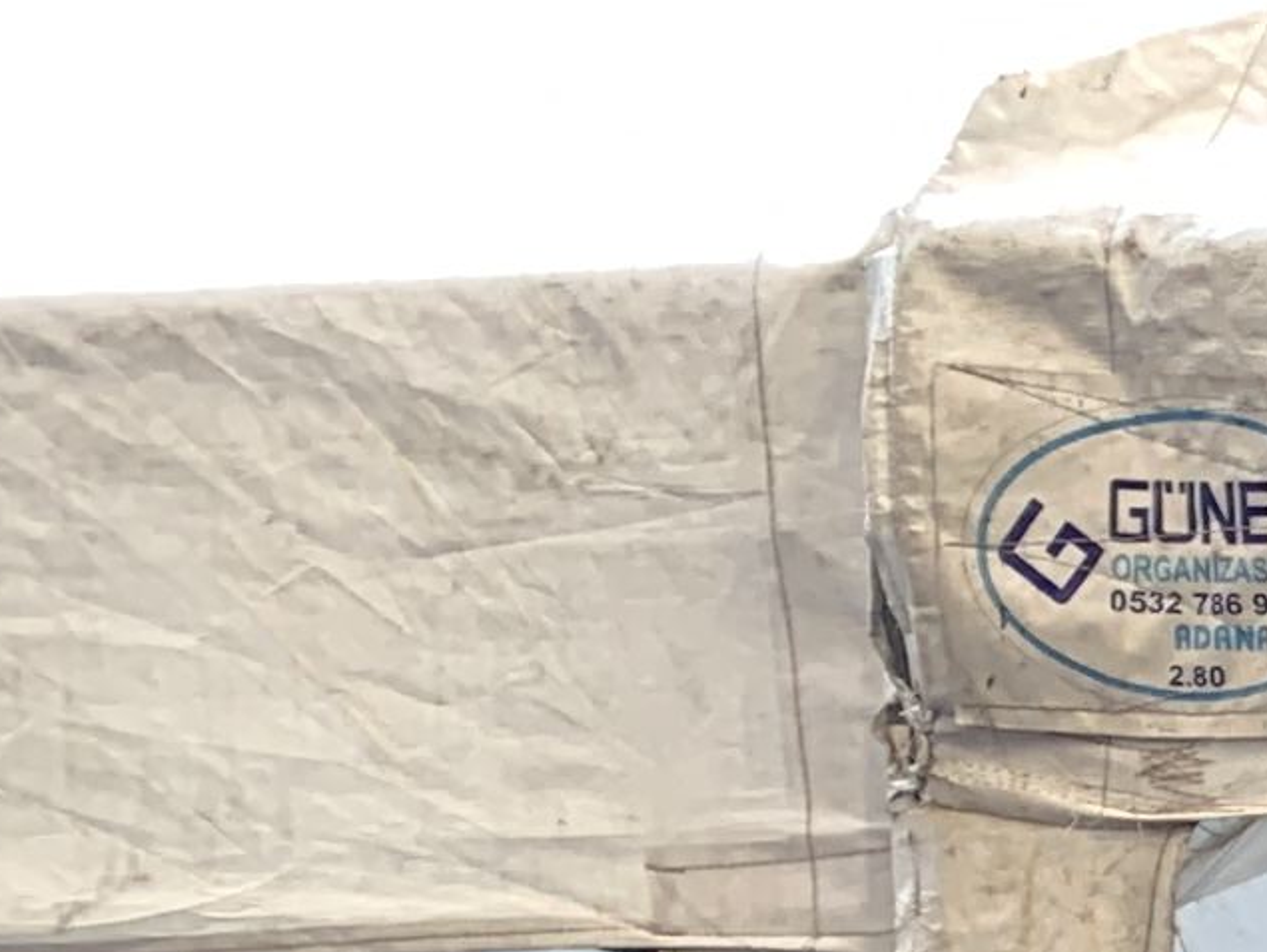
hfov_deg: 9.2
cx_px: 3993
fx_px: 6043
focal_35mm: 165
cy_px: 2211
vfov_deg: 8.3
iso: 25
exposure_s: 1/100
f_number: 1.8
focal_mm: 4.25
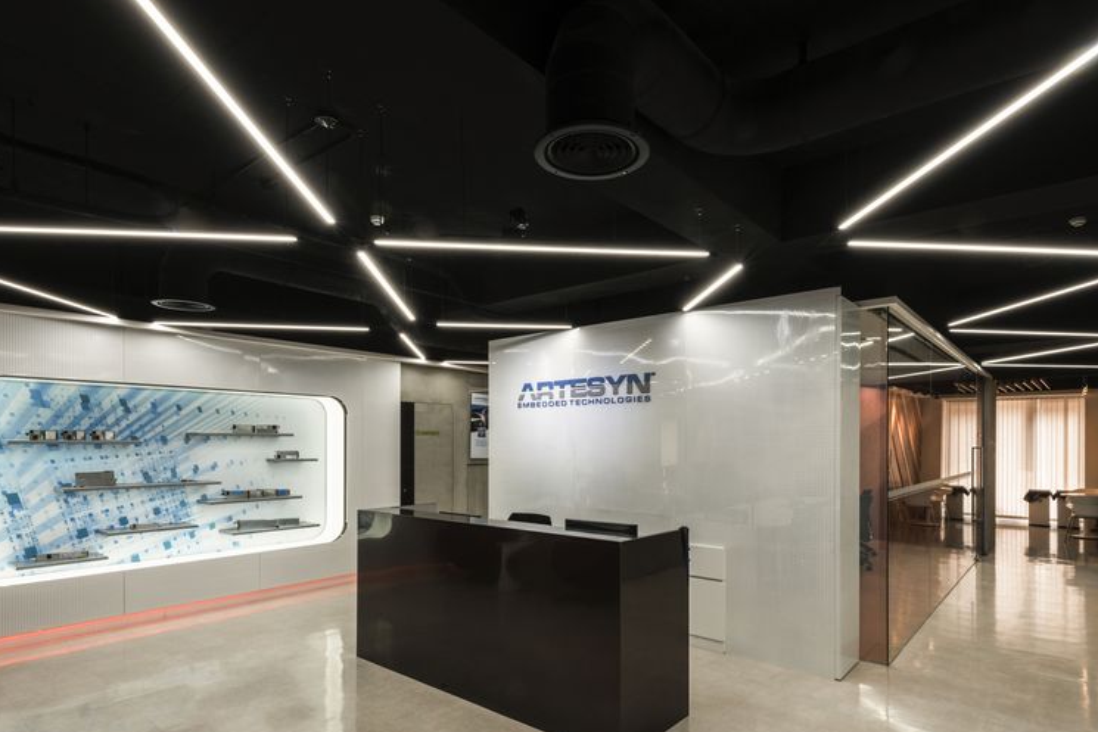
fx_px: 580
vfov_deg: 64.4
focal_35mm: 19
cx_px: 573
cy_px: 411
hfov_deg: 86.8
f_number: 22
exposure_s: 1/4
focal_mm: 16
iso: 500
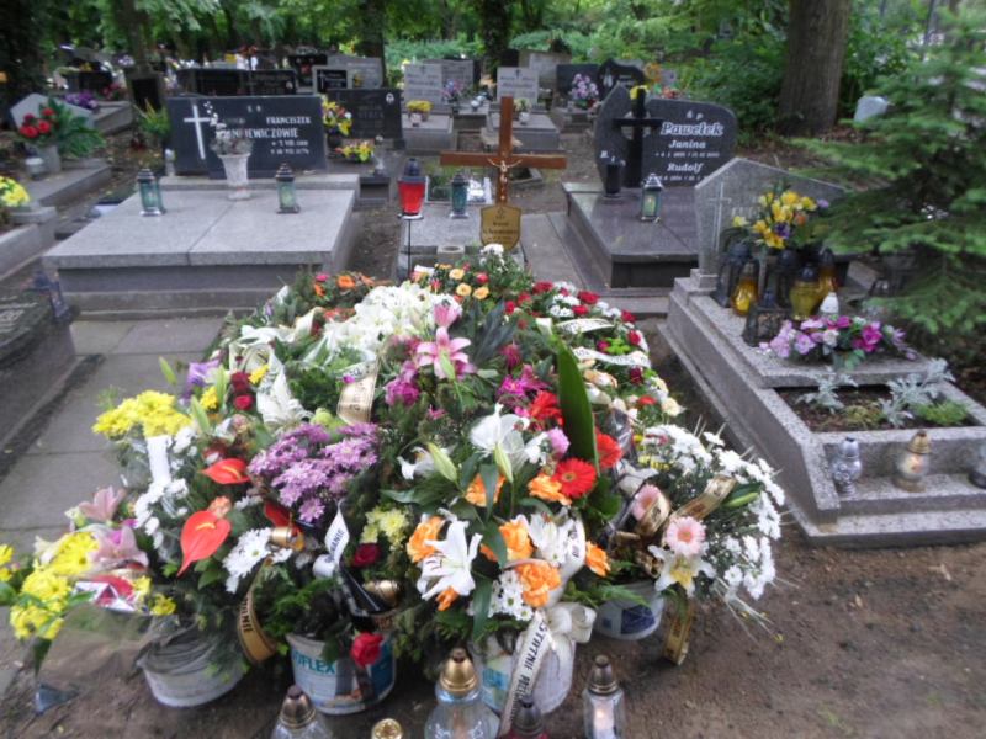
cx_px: 493
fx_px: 712
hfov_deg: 69.4
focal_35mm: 25
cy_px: 370
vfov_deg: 54.9
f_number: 2.5
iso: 80
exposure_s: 1/60
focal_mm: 4.5
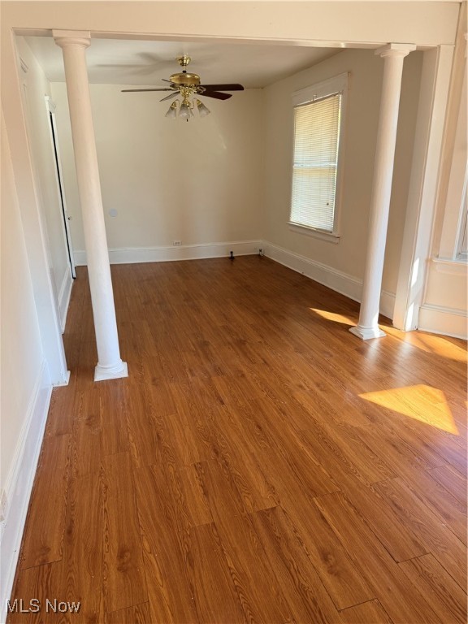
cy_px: 312
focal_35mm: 24
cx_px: 234
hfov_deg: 56.8
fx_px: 433
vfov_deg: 71.6
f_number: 1.78
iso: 100
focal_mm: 6.76
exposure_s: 1/143
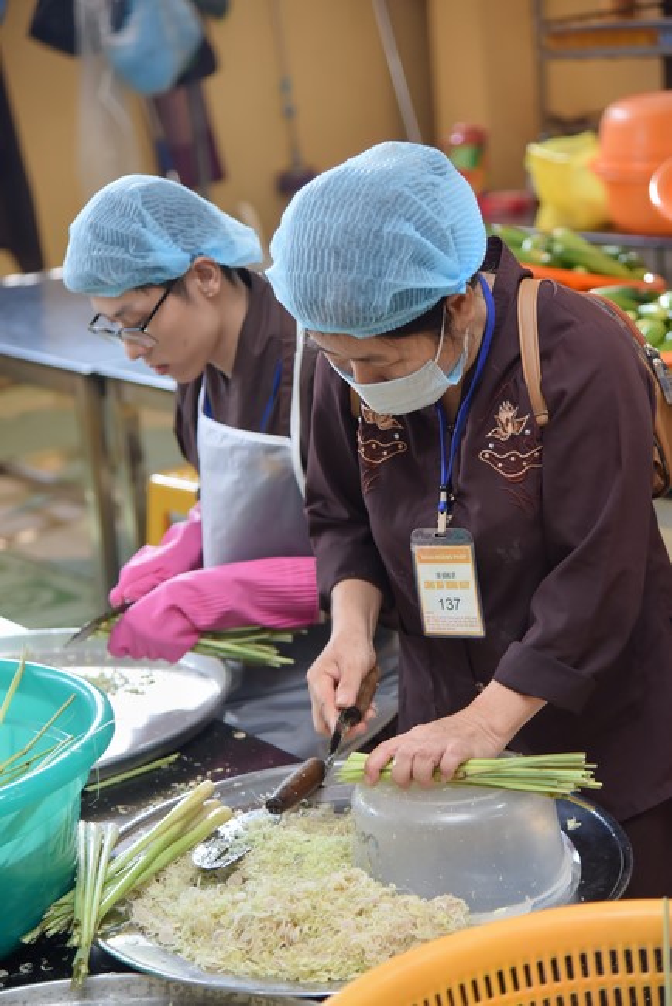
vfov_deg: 24.8
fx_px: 2293
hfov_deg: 16.7
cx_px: 336
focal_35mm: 82
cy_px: 503
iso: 800
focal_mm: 82
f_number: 4
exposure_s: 1/100
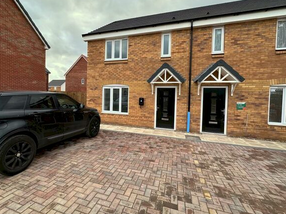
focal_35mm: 17
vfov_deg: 74.6
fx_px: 140
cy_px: 100
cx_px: 128
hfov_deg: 90.7
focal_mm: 2.22
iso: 40
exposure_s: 1/153
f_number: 2.2
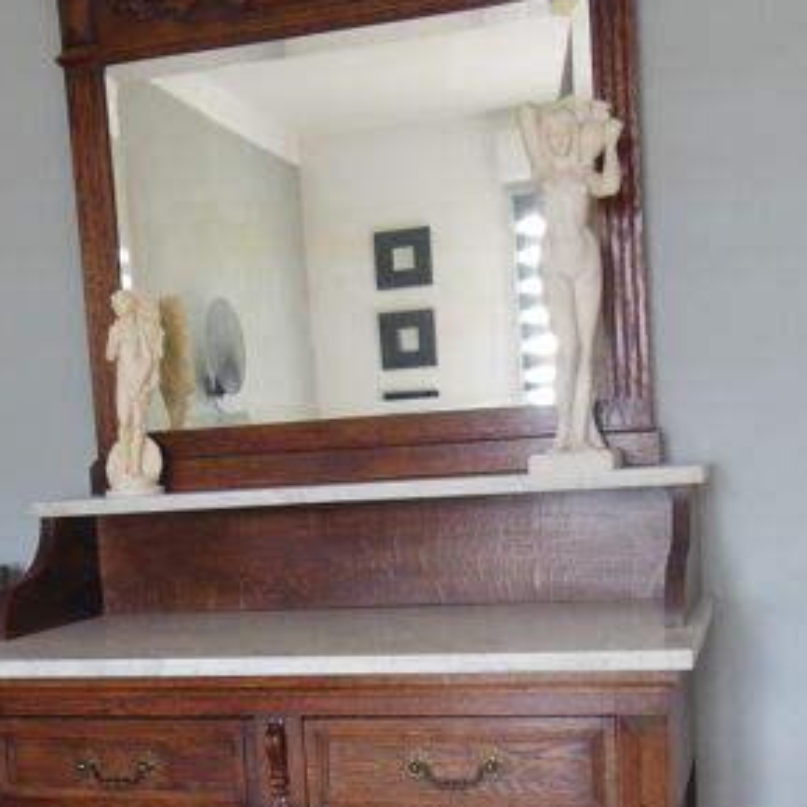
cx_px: 374
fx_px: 1292
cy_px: 625
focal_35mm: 49
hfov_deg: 34.7
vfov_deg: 33.8
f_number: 3.2
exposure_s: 1/30
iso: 200
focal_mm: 4.5
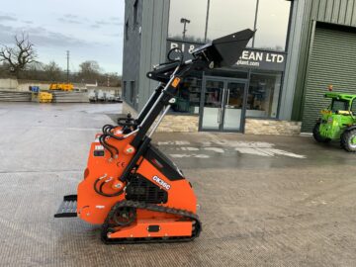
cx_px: 178
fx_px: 298
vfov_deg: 48.2
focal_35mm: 29
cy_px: 134
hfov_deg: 61.7
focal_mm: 3
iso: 16
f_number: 1.8
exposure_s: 1/209
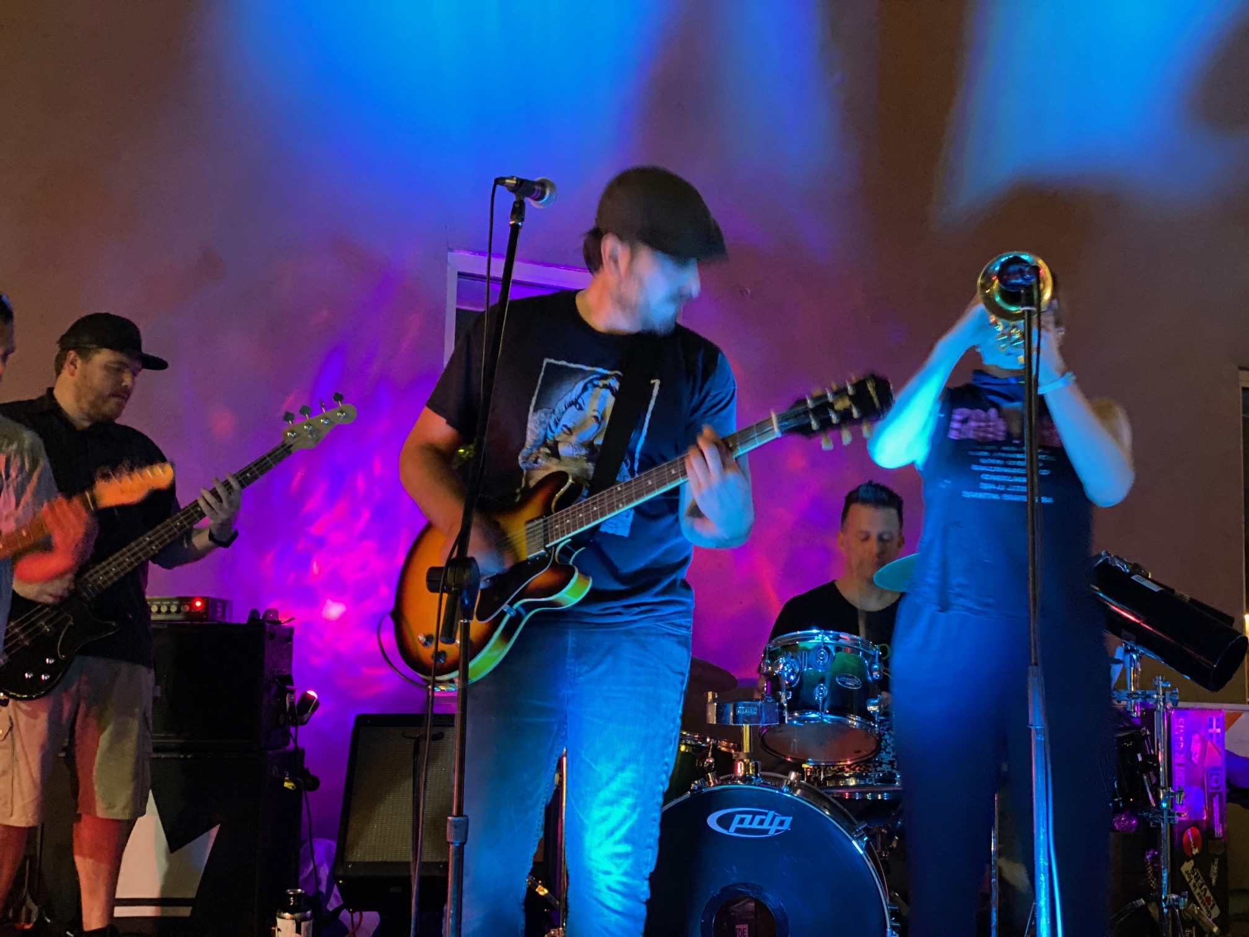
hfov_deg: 36.8
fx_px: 1876
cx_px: 624
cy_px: 468
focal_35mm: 52
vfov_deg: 28.0
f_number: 2
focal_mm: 6
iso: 640
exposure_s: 1/15
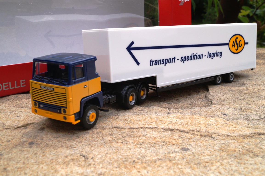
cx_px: 132
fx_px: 309
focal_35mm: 42
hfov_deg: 46.4
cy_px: 88
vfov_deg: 31.9
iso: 250
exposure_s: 1/60
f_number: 20
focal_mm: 28
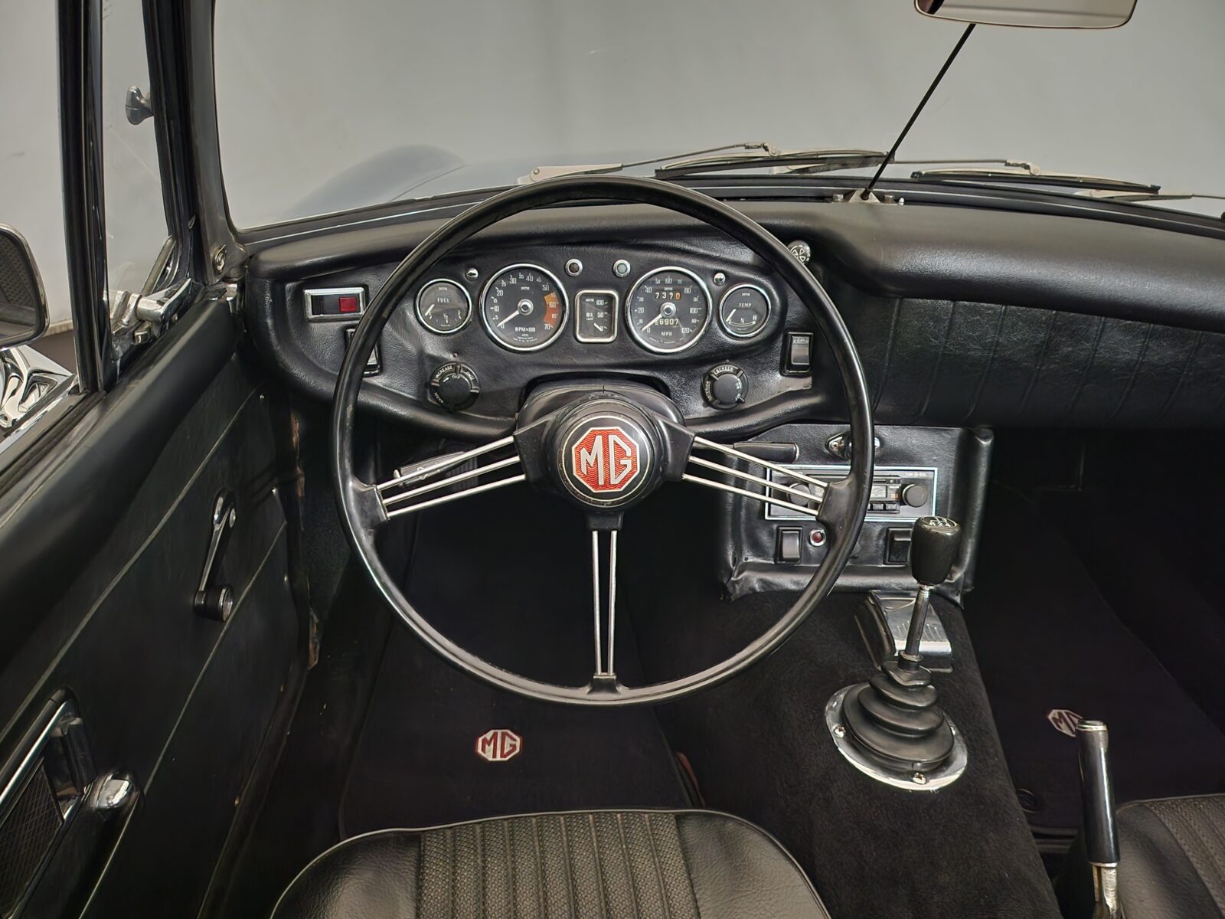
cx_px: 612
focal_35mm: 24
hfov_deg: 71.6
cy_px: 460
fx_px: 849
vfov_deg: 56.8
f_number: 1.8
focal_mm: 5
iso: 800
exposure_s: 1/9.99
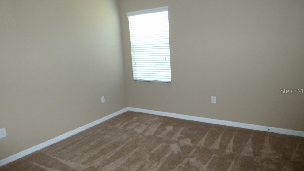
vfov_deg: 42.9
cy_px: 91
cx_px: 153
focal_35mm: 27
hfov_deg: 69.9
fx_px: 218
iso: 400
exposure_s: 1/60
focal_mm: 4.3
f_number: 3.3
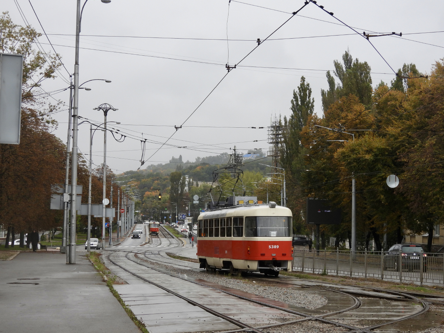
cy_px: 166
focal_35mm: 80
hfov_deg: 24.4
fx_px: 1026
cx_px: 222
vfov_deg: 18.4
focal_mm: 14.3
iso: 100
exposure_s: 1/250
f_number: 3.5
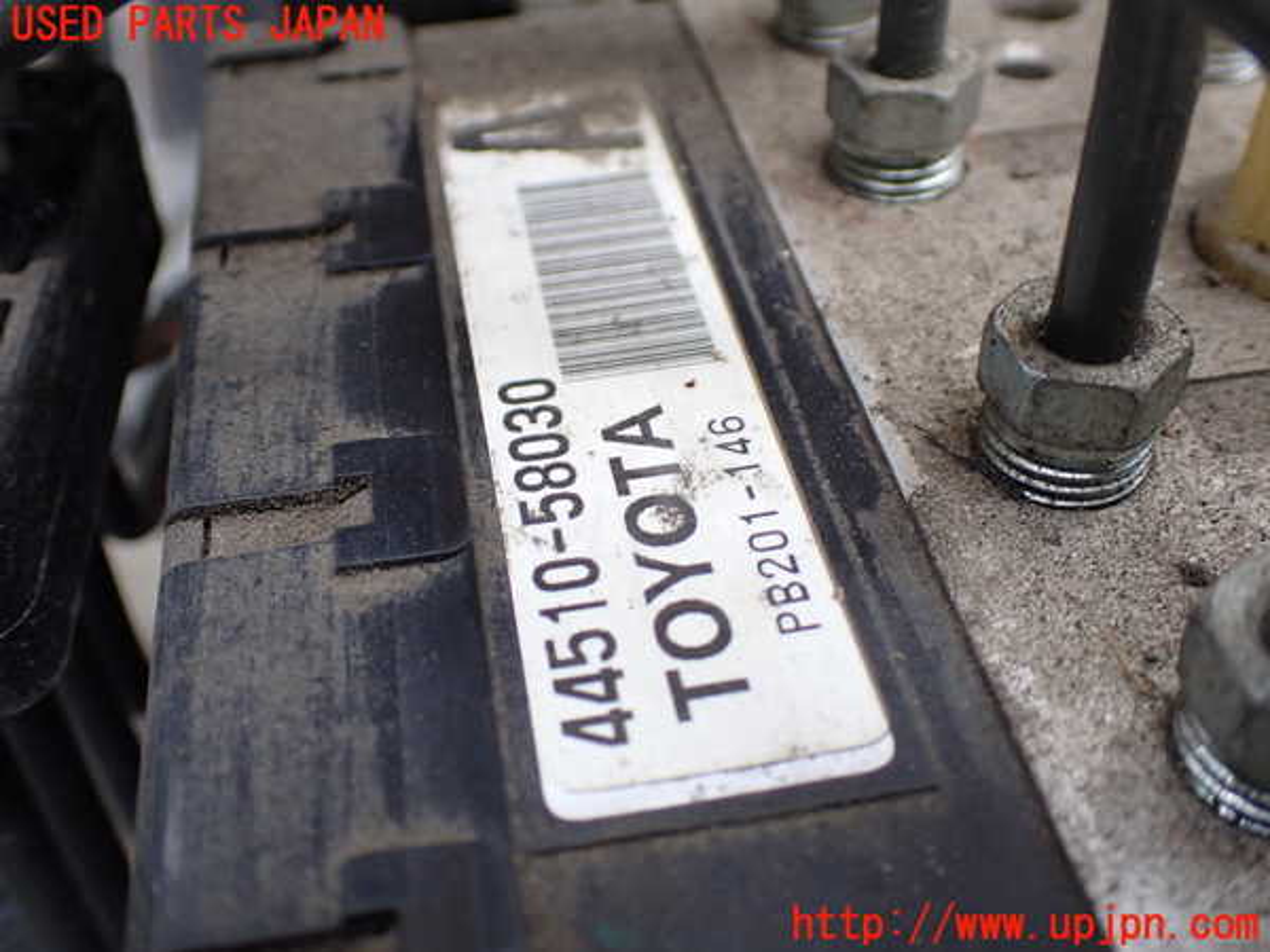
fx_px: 1394
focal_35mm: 38
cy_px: 476
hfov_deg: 49.0
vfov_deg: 37.7
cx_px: 635
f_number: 2.7
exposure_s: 1/160
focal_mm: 6.83
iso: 320
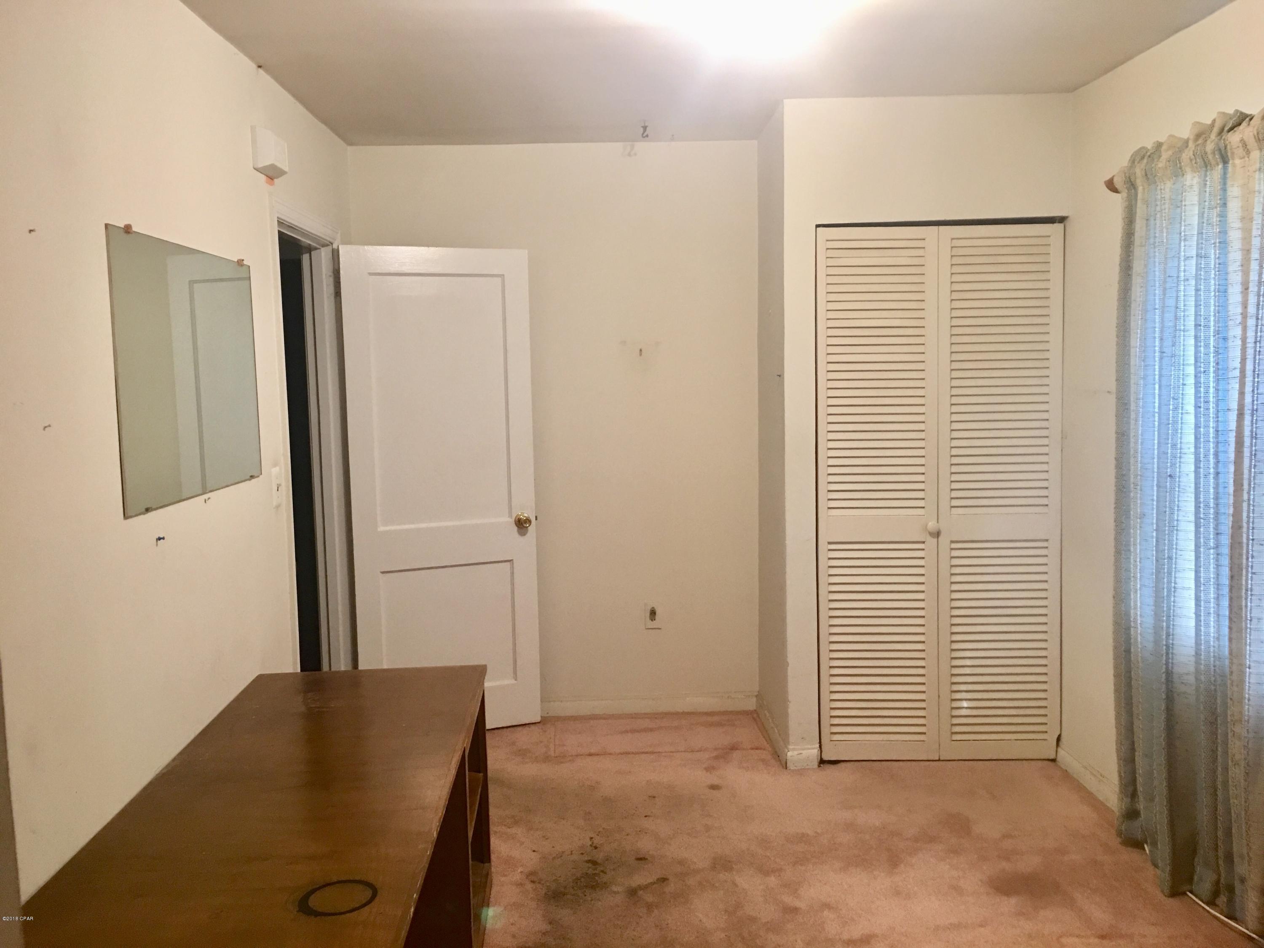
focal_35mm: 29
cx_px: 632
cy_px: 474
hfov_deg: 61.7
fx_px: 1059
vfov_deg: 48.2
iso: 64
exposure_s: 1/15
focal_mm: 4.15
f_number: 2.2
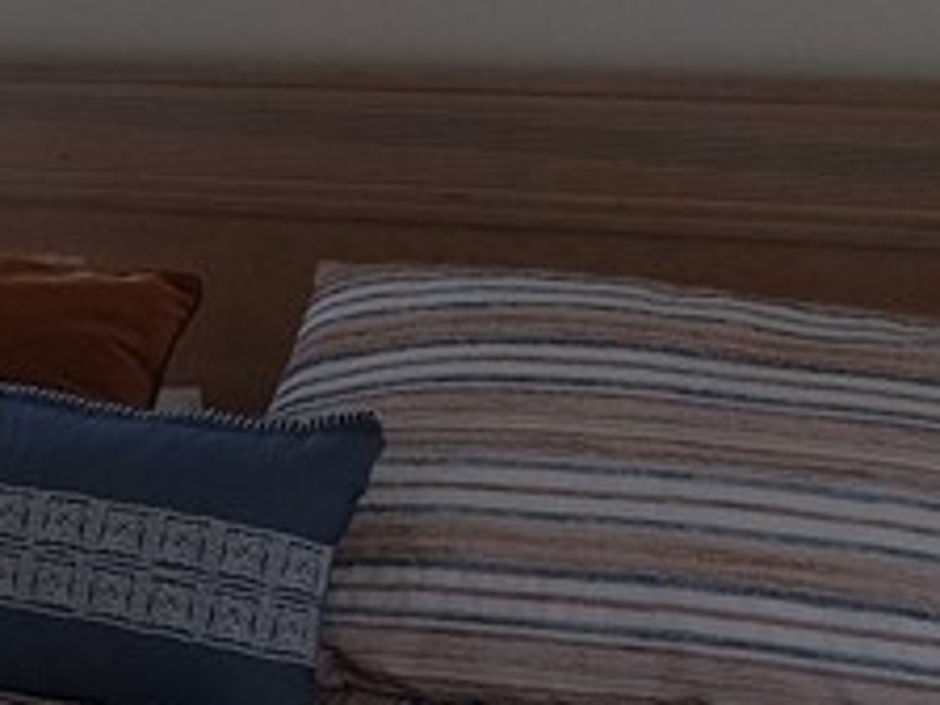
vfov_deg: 12.4
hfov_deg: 15.0
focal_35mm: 119
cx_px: -592
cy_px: 294
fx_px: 3231
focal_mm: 4
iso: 50
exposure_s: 1/50
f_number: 1.8
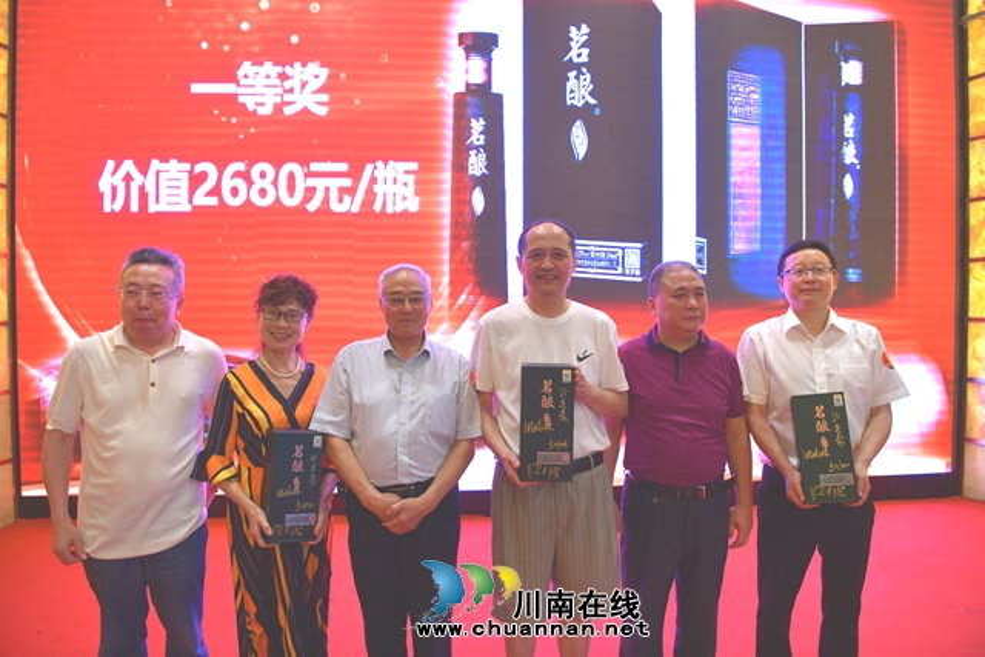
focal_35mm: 24
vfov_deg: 53.2
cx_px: 492
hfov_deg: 73.7
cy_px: 328
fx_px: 657
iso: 640
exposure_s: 1/125
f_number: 3.5
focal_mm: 24
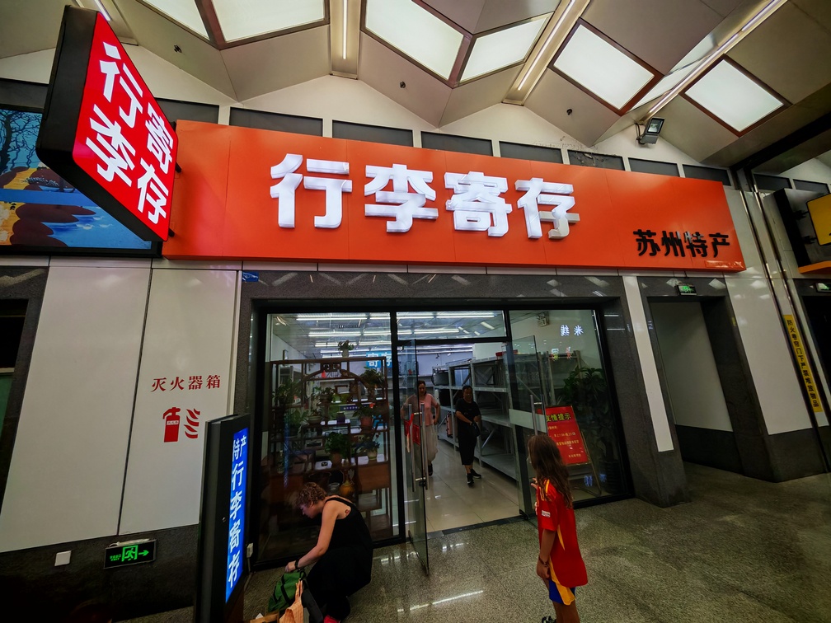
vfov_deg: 94.5
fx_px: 288
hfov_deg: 110.5
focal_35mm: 12
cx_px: 416
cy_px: 312
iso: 100
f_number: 2
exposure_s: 1/100
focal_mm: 1.82
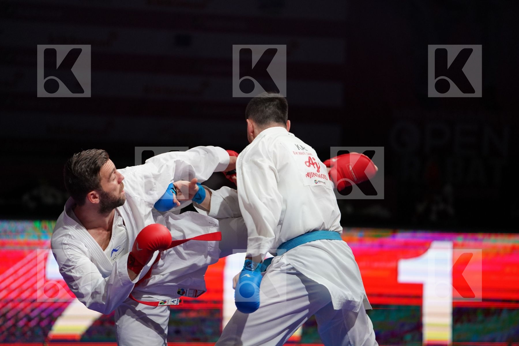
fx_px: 2883
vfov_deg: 6.9
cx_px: 260
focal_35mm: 200
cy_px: 173
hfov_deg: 10.3
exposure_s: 1/1000
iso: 2500
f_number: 2.8
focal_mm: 200
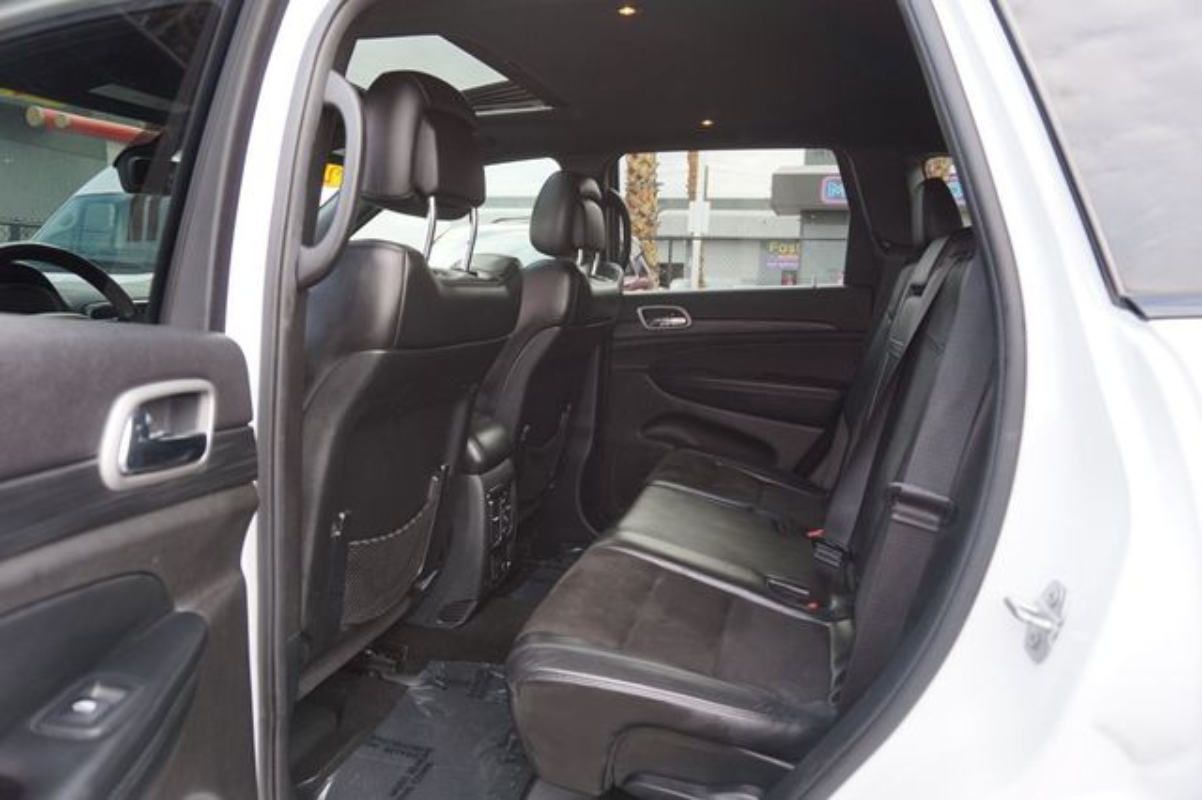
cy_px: 400
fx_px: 801
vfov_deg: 53.1
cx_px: 601
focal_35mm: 24
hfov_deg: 73.8
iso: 200
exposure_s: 1/60
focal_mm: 16
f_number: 4
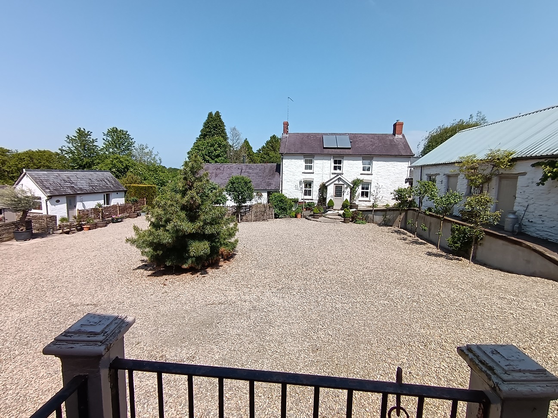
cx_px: 279
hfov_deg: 91.0
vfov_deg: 74.7
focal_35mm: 17
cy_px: 209
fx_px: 274
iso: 104
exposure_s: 1/933
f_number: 2.2
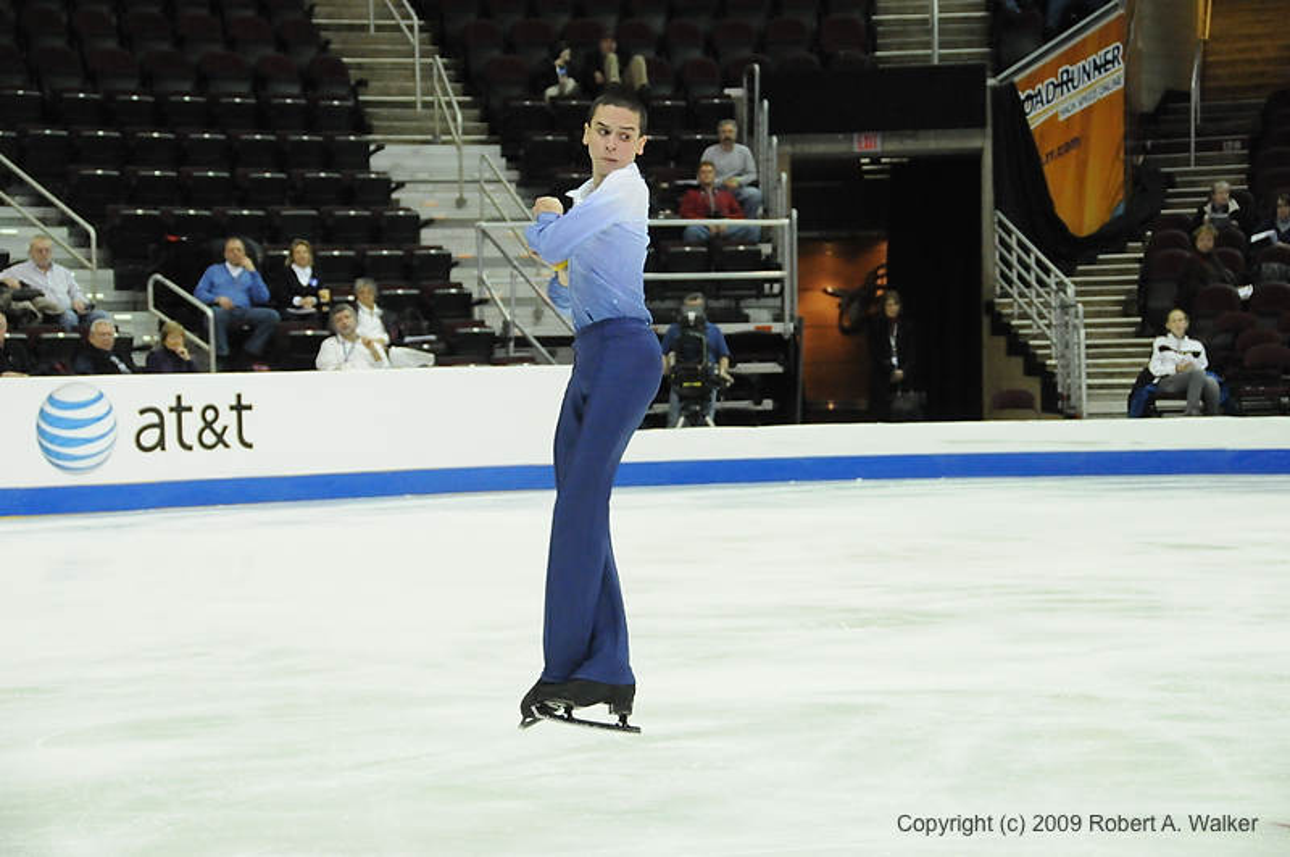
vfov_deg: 13.0
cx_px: 645
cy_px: 428
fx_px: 3757
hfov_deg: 19.5
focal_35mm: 105
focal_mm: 70
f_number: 5.6
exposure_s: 1/640
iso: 3200
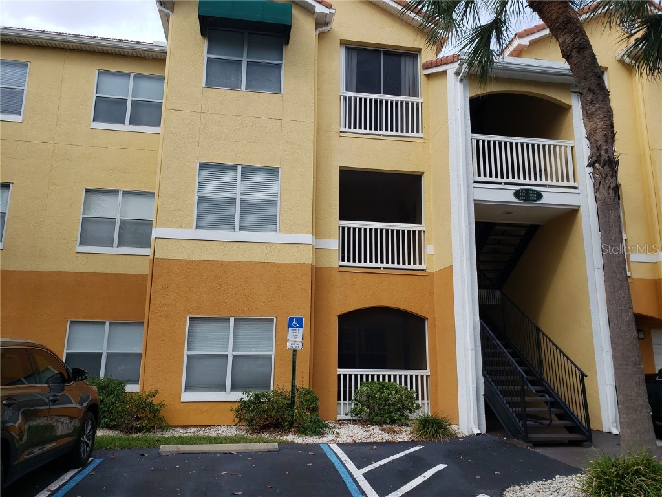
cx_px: 331
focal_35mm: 26
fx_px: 497
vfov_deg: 53.1
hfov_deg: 67.3
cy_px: 248
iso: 50
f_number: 2.4
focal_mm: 4.3
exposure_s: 1/708
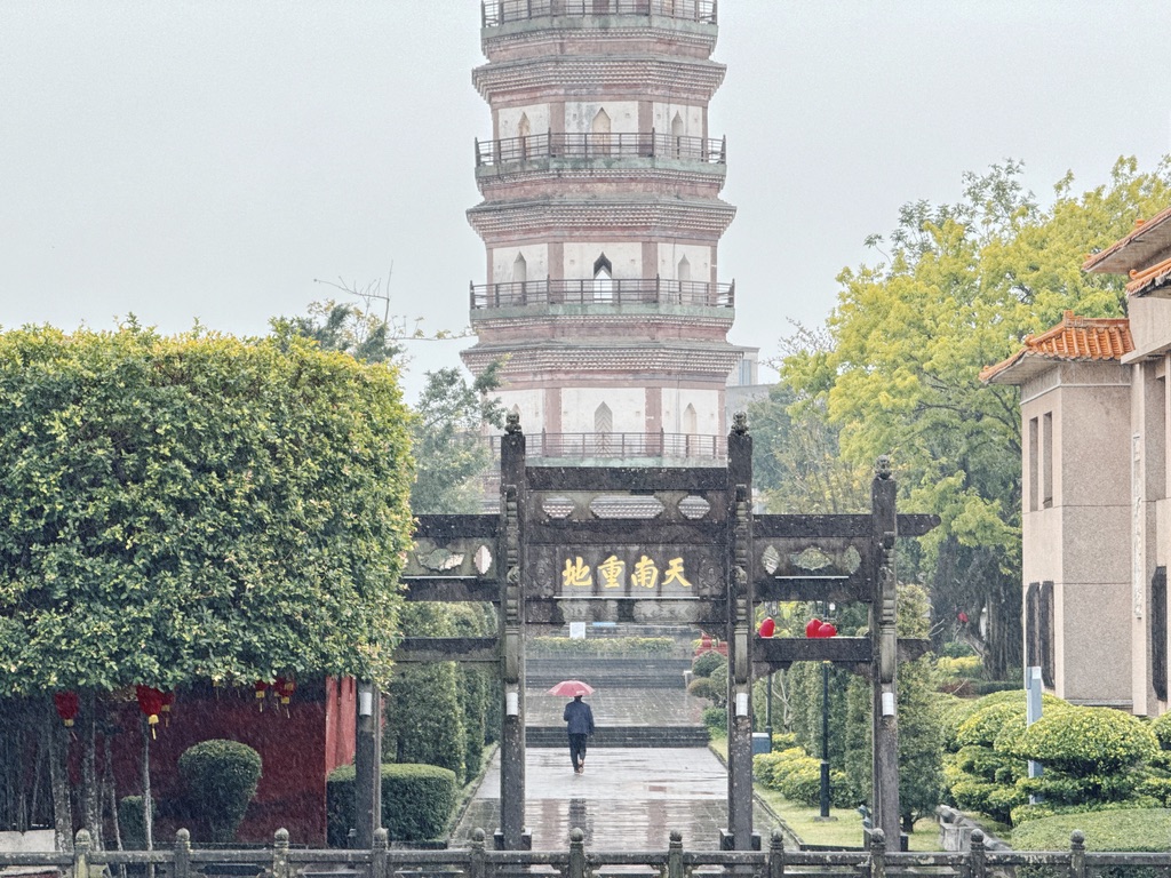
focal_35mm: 120
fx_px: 4059
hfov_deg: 16.4
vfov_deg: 12.3
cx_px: 586
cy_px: 439
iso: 64
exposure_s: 1/154
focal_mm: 15.66
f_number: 2.8
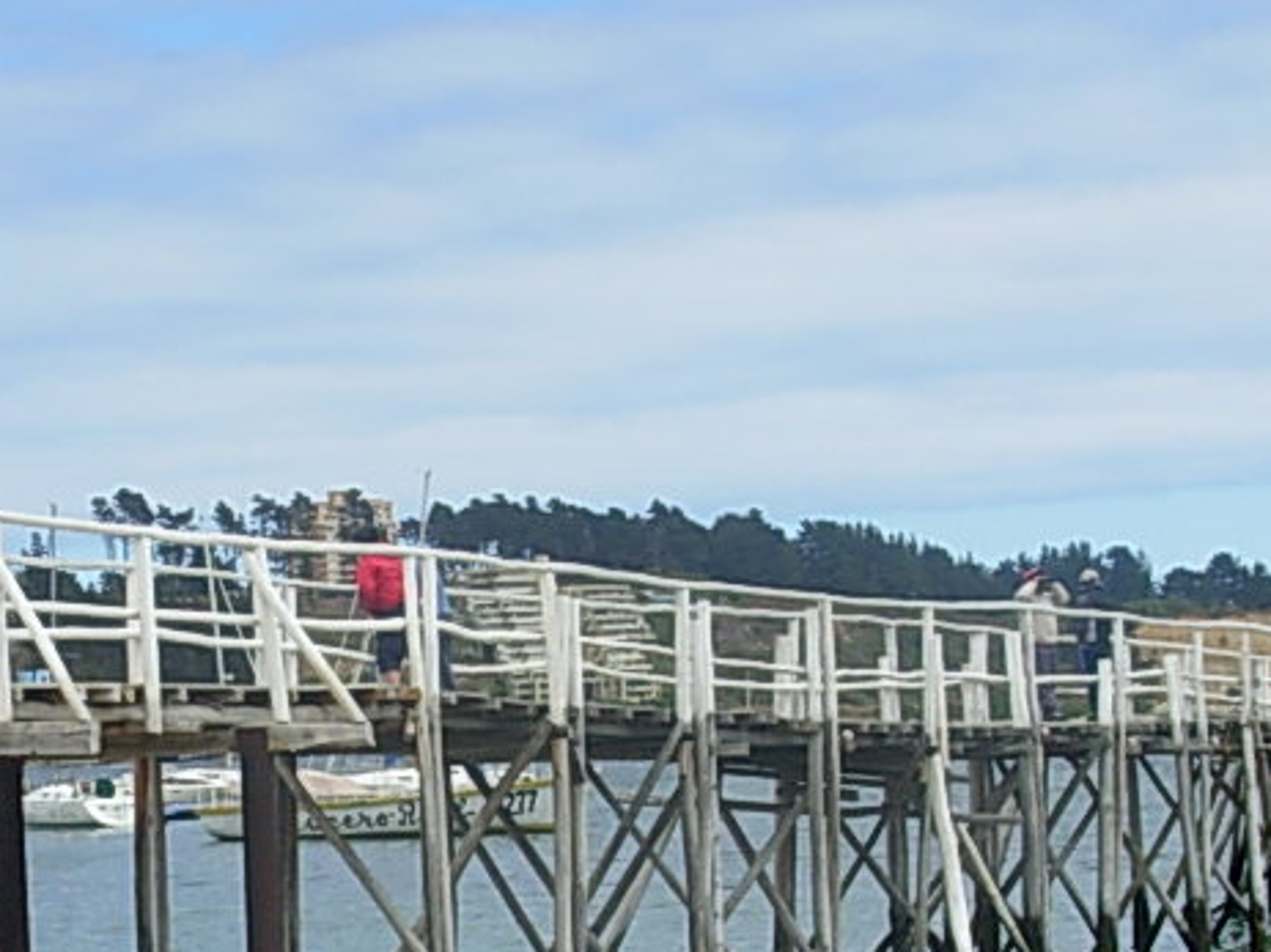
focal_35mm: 115
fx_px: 4221
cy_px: 815
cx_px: 376
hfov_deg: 17.1
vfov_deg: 12.8
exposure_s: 1/430
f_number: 5.4
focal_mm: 8.5
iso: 50
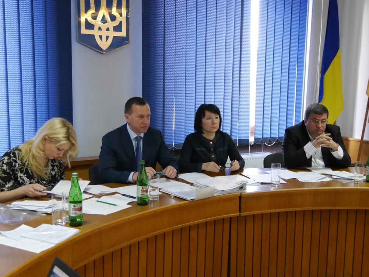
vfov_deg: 34.3
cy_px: 138
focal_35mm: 42
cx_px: 184
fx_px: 448
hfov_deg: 44.8
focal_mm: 21
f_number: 4
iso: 3200
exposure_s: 1/100
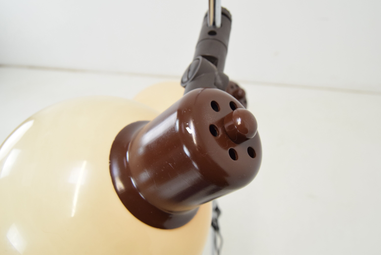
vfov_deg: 40.0
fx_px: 350
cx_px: 190
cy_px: 128
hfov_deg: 57.2
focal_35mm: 33
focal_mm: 22
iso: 1600
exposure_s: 1/160
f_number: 6.3
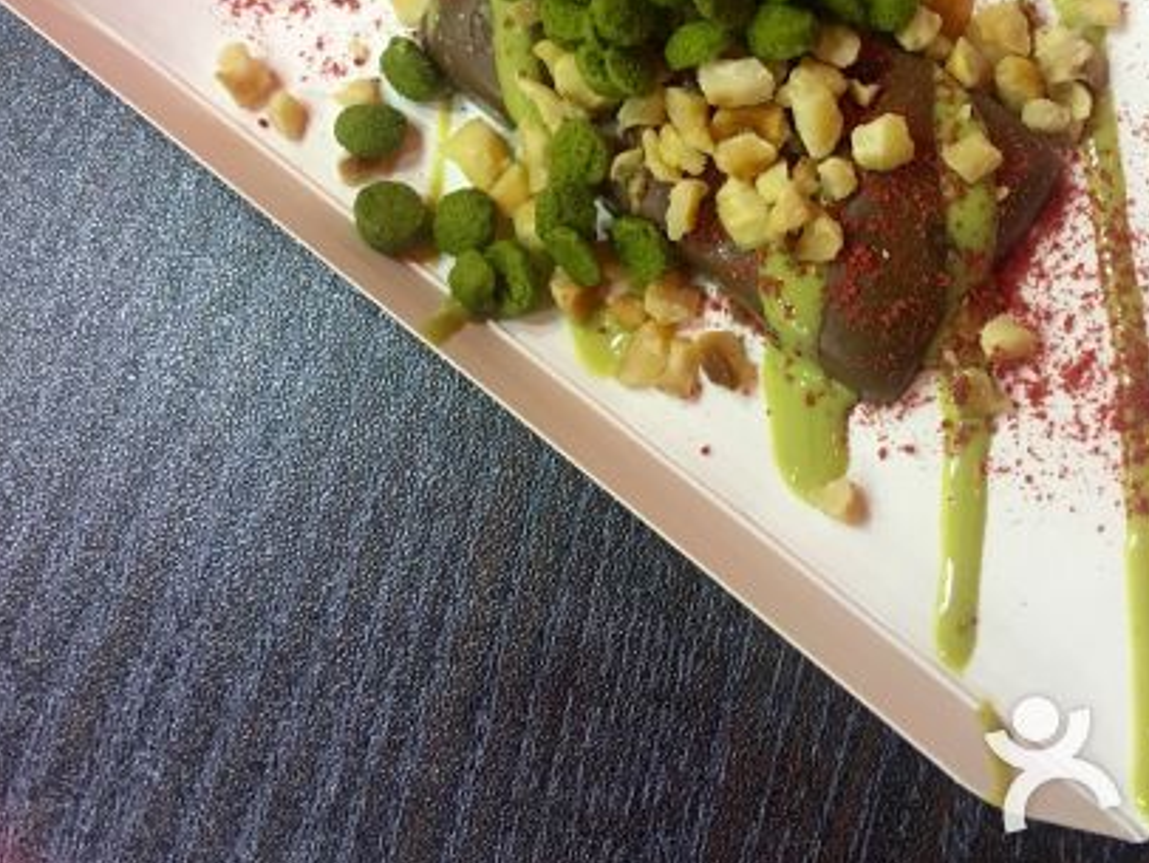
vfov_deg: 28.5
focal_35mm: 50
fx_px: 1661
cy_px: 168
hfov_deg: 38.0
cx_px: 705
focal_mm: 4.15
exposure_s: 1/17
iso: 80
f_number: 2.2
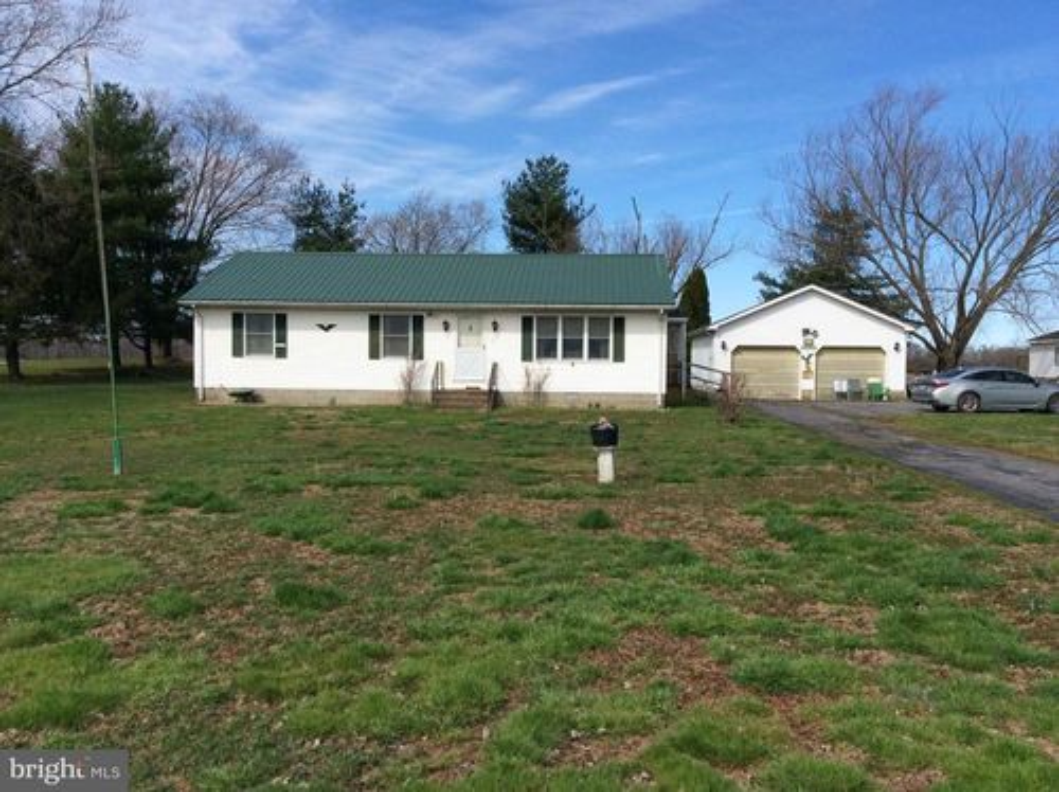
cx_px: 530
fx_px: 978
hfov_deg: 56.9
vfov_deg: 44.1
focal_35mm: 32
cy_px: 396
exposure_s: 1/1395
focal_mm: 3.3
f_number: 2.4
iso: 32
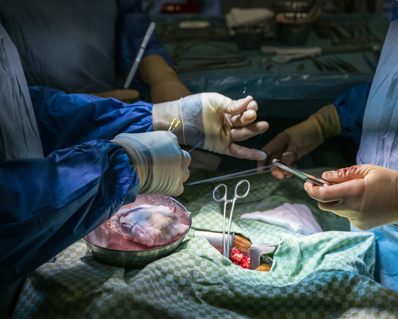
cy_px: 160
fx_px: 707
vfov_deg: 25.4
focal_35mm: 60
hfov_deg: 31.4
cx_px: 229
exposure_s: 1/3200
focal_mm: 53
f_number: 5
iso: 400
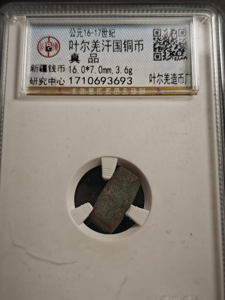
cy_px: 150
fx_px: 416
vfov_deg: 39.7
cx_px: 112
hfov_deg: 30.3
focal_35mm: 48
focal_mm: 5.85
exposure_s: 1/97
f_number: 1.63
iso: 80
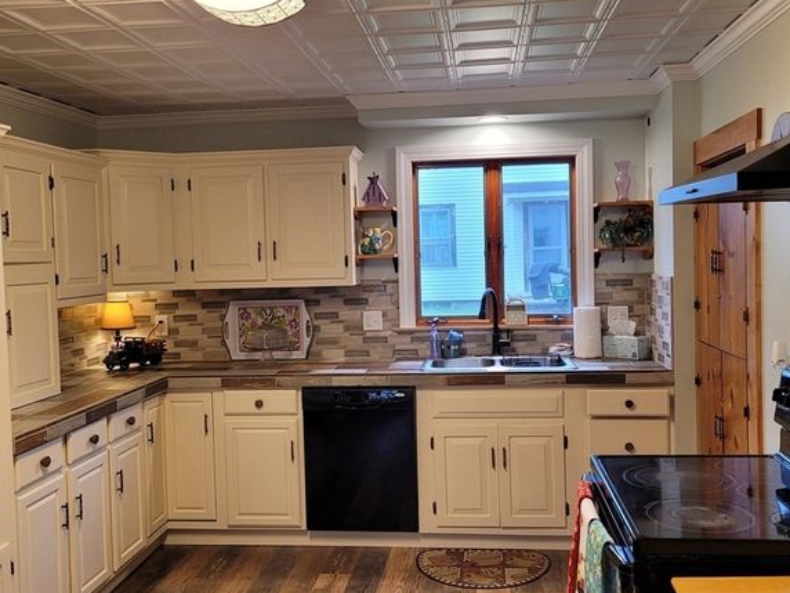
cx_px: 395
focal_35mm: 27
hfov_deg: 65.3
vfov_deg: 51.3
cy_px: 288
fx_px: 616
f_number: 1.8
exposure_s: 1/120
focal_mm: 5.4
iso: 200
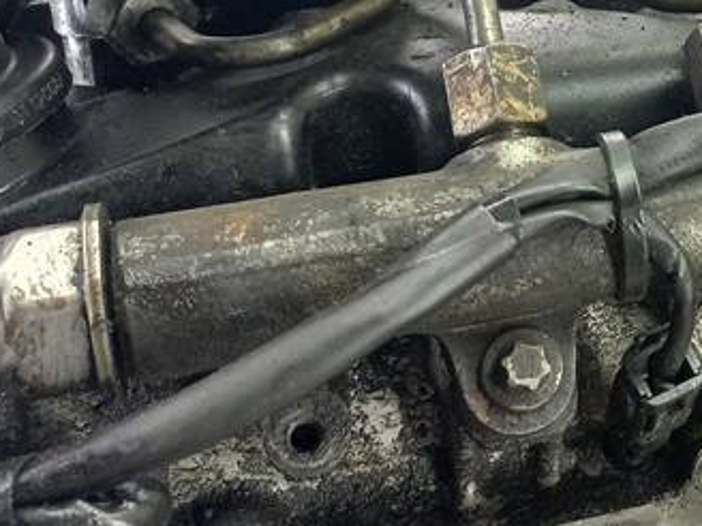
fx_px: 1582
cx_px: 845
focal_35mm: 78
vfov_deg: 18.4
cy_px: -4
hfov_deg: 22.9
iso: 160
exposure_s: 1/50
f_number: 1.8
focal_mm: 4.6
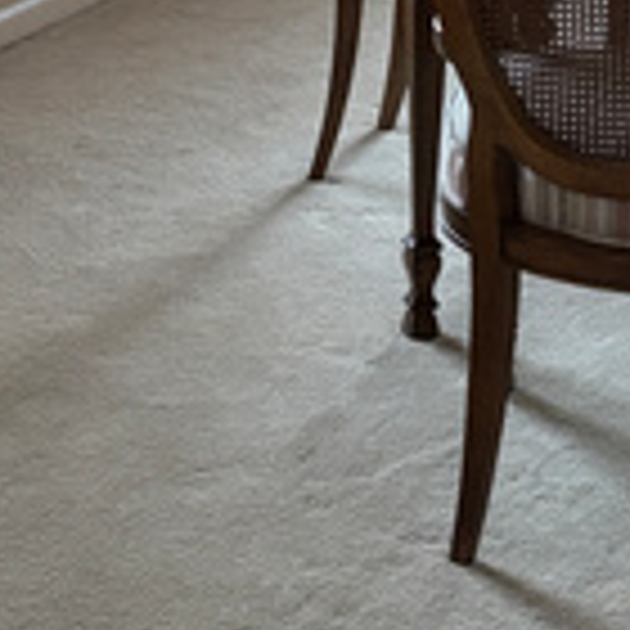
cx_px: 729
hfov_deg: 13.5
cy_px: -9
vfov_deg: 13.6
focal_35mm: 126
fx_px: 2594
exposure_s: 1/40
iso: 400
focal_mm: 5.96
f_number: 1.6
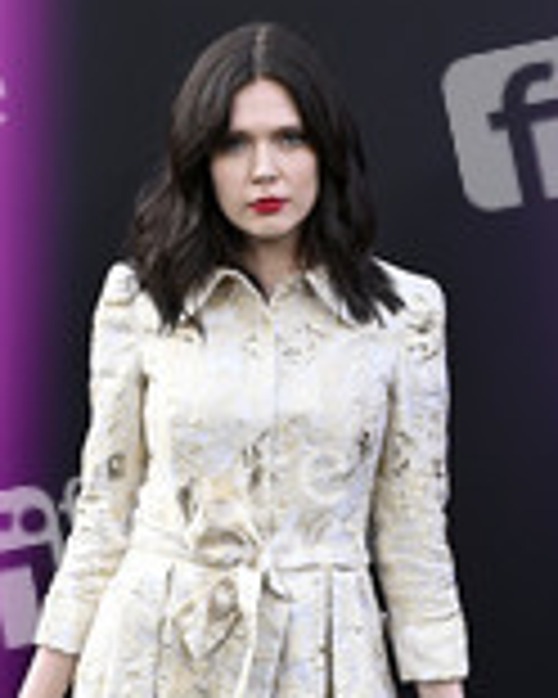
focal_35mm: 114
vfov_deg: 16.3
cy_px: 779
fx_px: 2353
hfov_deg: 13.5
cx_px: 266
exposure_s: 1/320
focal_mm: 47
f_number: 6.3
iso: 1000
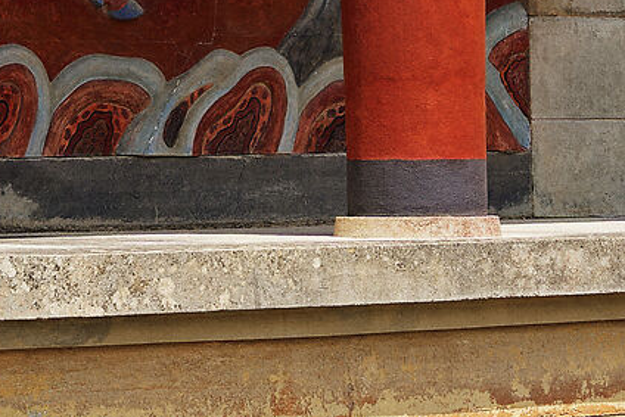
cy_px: -315
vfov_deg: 6.8
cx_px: 25
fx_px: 3438
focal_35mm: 198
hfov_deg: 10.3
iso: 100
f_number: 6.3
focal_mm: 35
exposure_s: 1/500
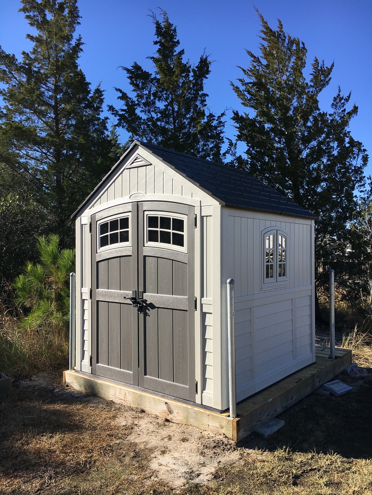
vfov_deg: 61.7
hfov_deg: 48.2
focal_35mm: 29
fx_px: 415
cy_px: 248
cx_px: 186
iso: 25
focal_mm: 4.15
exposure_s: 1/1241
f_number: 2.2
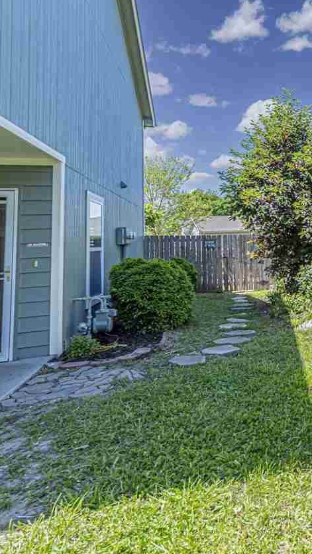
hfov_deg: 37.4
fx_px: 353
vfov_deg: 76.3
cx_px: 365
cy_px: 275
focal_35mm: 24
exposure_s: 1/200
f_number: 8
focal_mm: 10
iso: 100
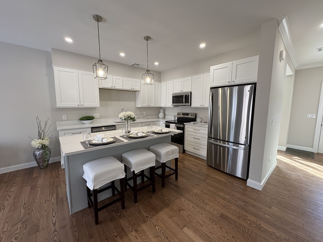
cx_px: 162
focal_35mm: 14
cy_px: 121
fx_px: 131
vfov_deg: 85.7
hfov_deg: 102.1
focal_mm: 2.22
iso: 160
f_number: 2.2
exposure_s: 1/120
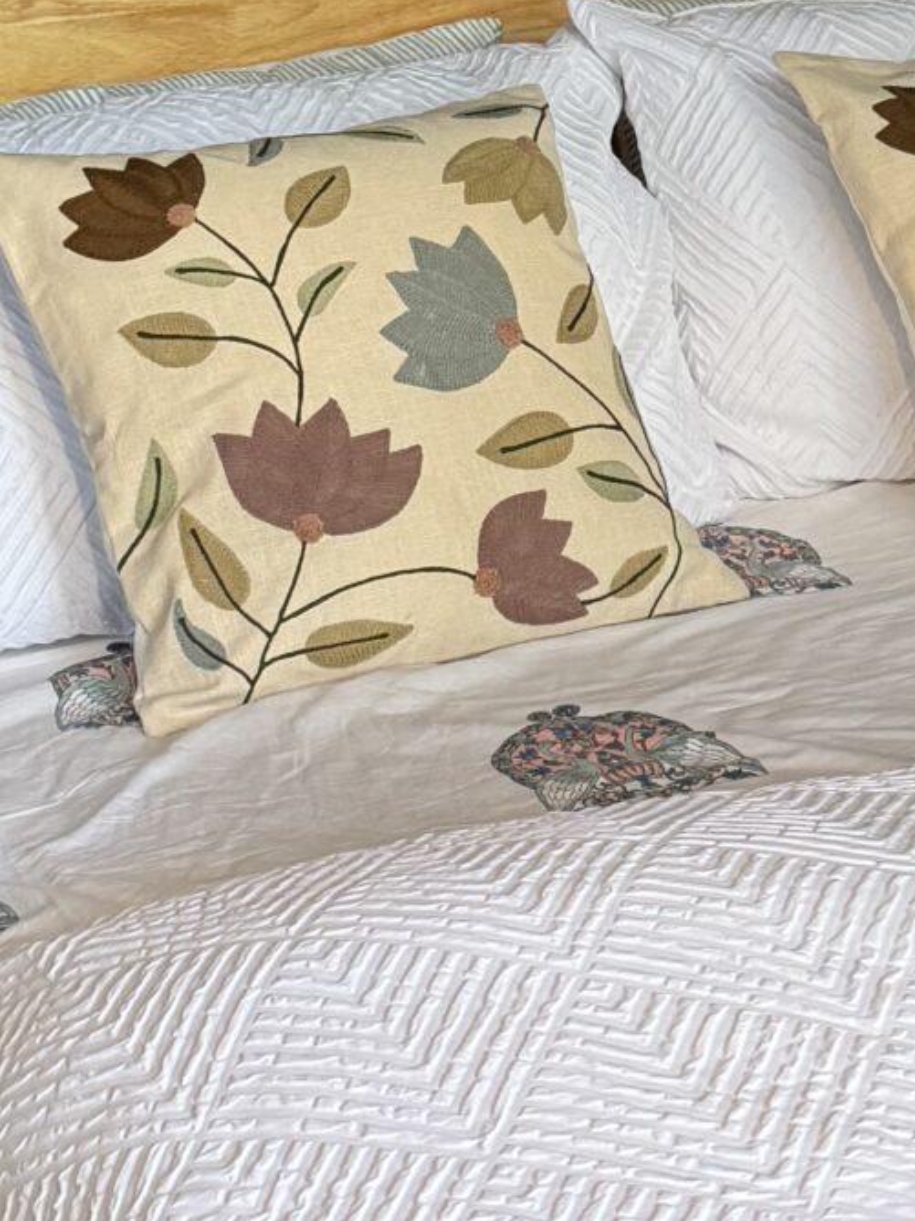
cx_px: 497
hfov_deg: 16.1
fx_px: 3242
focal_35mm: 92
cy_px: 227
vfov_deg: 21.0
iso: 320
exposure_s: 1/50
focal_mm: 6.76
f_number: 1.78
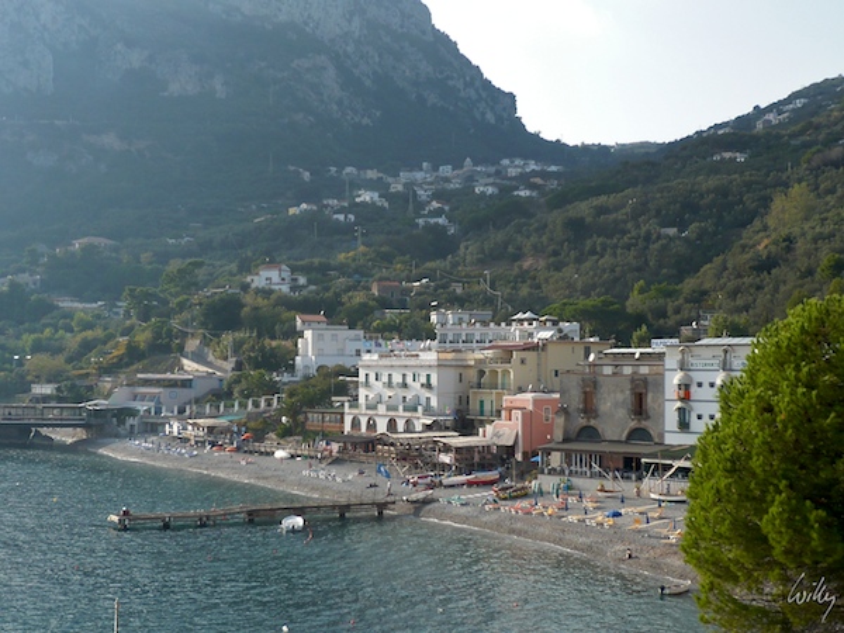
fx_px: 1097
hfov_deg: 42.1
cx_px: 422
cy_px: 316
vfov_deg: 32.2
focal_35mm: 45
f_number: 3.5
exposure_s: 1/500
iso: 100
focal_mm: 7.4
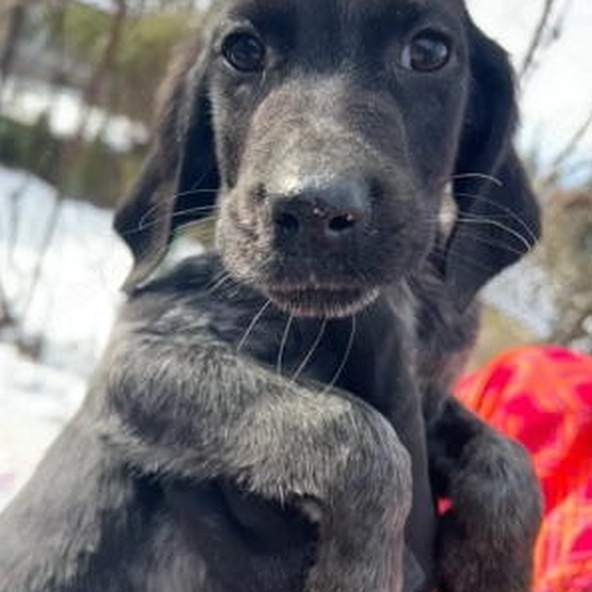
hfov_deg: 52.5
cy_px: 301
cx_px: 297
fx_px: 600
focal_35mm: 31
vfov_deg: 52.5
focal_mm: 5.7
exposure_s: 1/840
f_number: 1.5
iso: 50
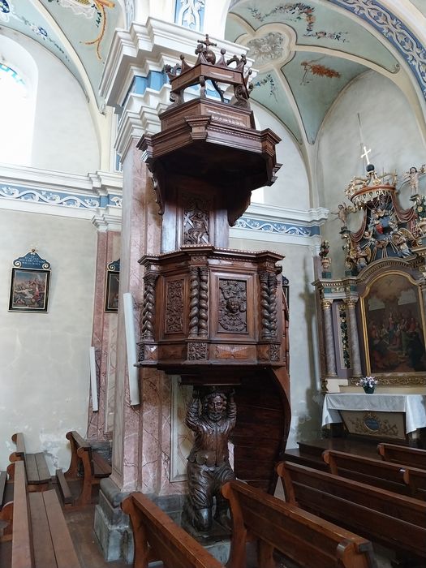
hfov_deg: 53.1
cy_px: 284
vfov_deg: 67.3
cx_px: 213
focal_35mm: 26
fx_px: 427
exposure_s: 1/25
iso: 320
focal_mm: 4
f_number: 1.8
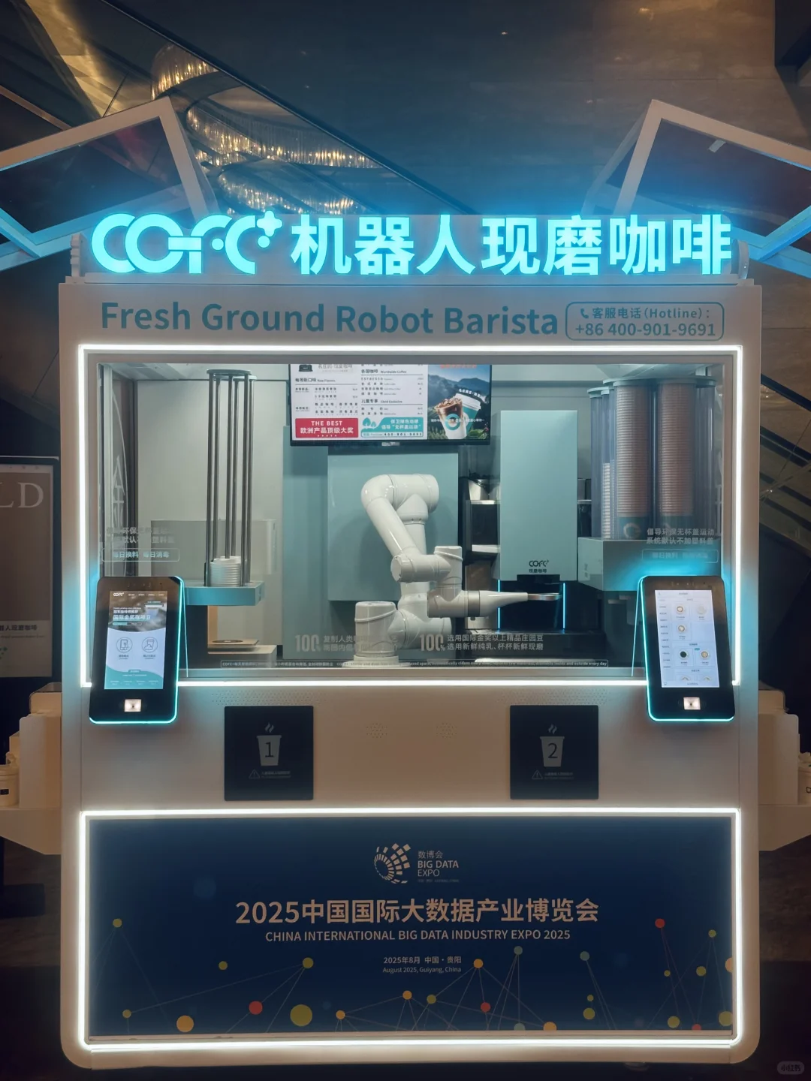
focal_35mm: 48
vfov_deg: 39.7
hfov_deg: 30.3
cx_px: 406
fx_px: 1499
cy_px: 540
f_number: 1.78
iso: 80
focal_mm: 6.86
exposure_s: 1/117
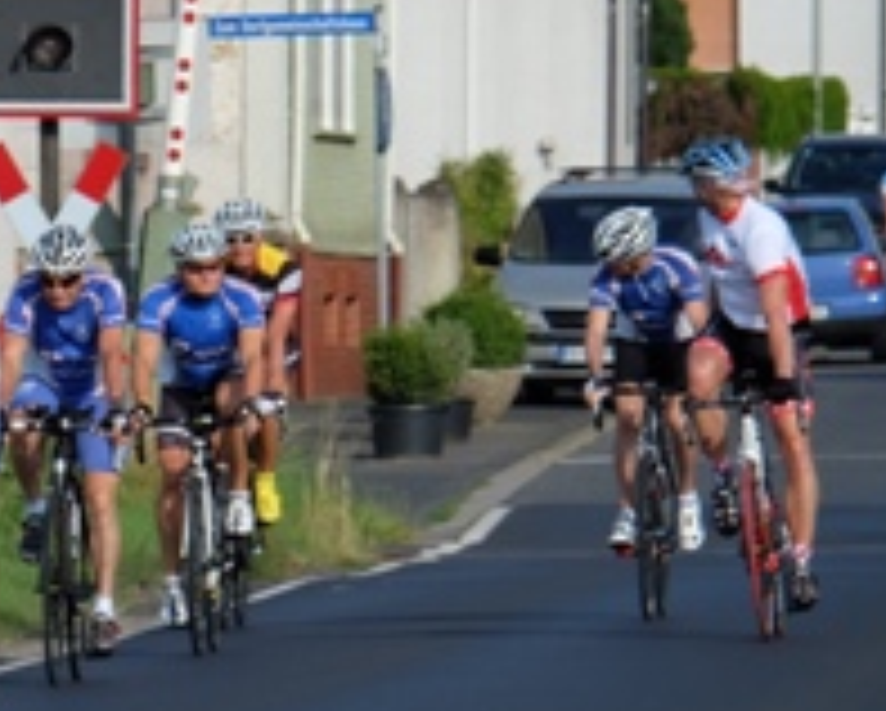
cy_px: 515
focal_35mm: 736
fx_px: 19319
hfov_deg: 2.6
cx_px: -58
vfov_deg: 2.1
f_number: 9
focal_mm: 230
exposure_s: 1/400
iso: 320
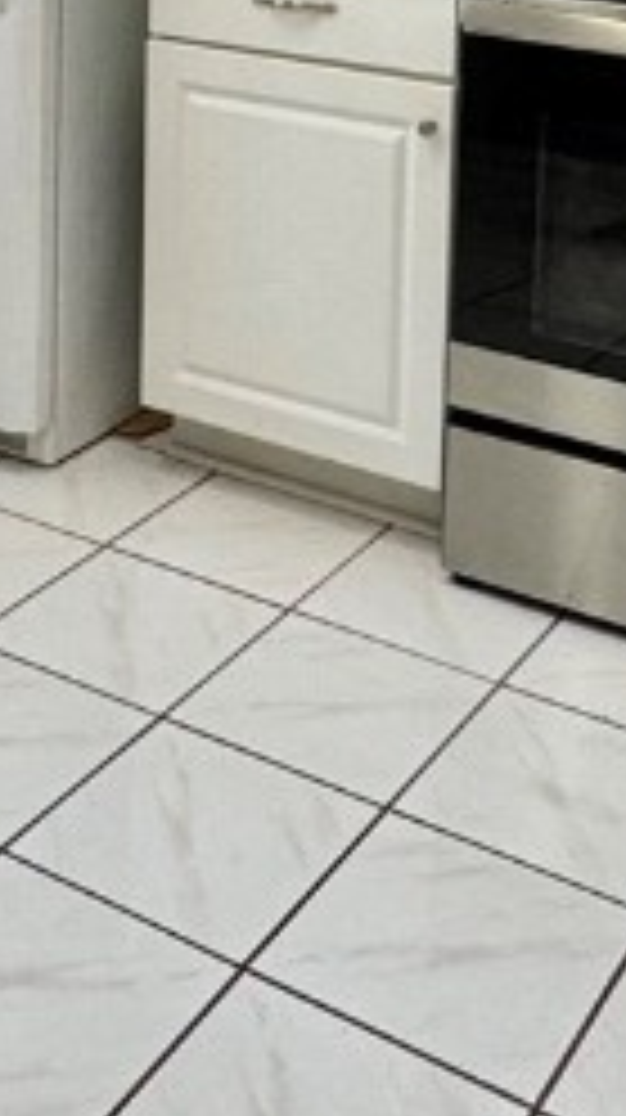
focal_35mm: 63
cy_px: -202
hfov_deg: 19.0
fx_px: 1864
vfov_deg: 29.1
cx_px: 189
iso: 125
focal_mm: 2.22
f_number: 2.2
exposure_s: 1/120
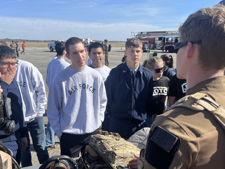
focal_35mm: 33
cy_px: 85
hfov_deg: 55.2
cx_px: 98
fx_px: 214
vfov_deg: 42.9
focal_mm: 5.1
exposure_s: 1/2825
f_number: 1.6
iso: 50
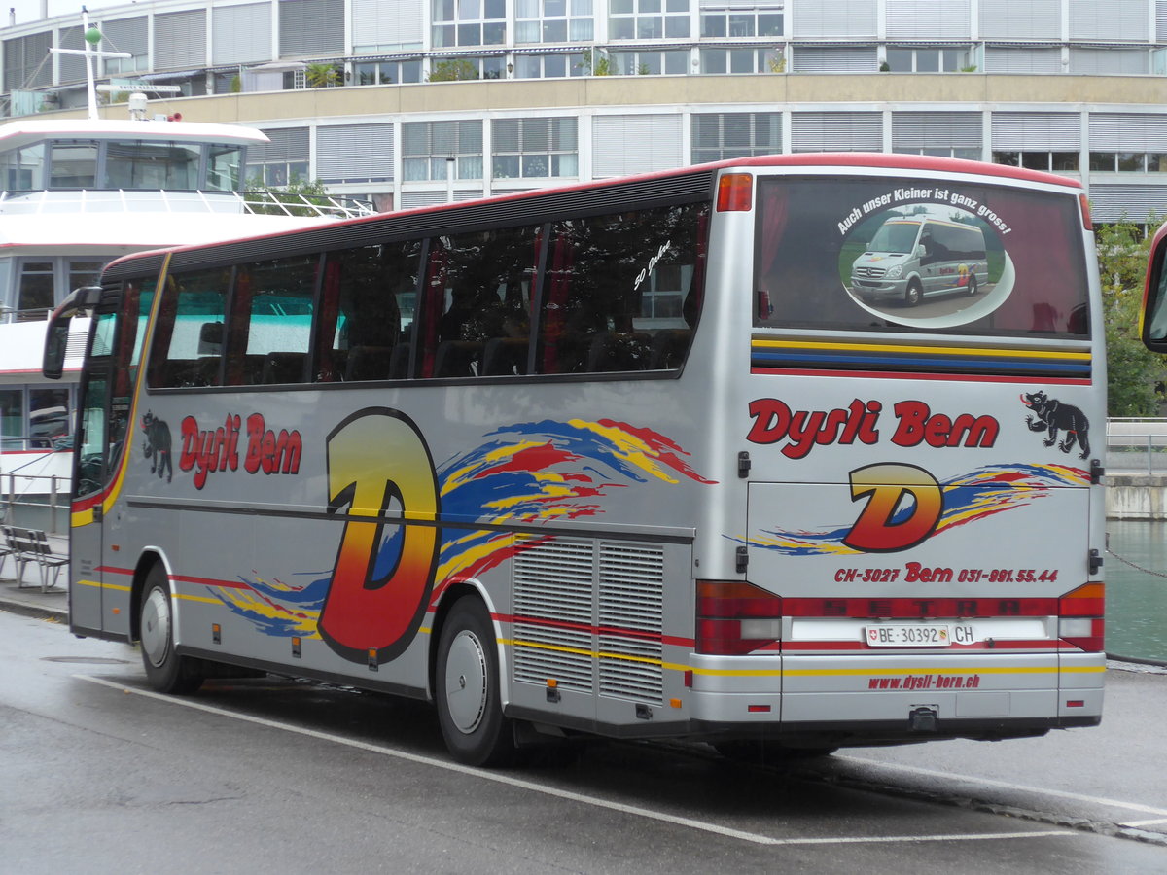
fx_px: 3472
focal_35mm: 103
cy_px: 438
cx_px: 584
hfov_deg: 19.1
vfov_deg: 14.4
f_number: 4.8
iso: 200
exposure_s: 1/80
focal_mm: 20.4
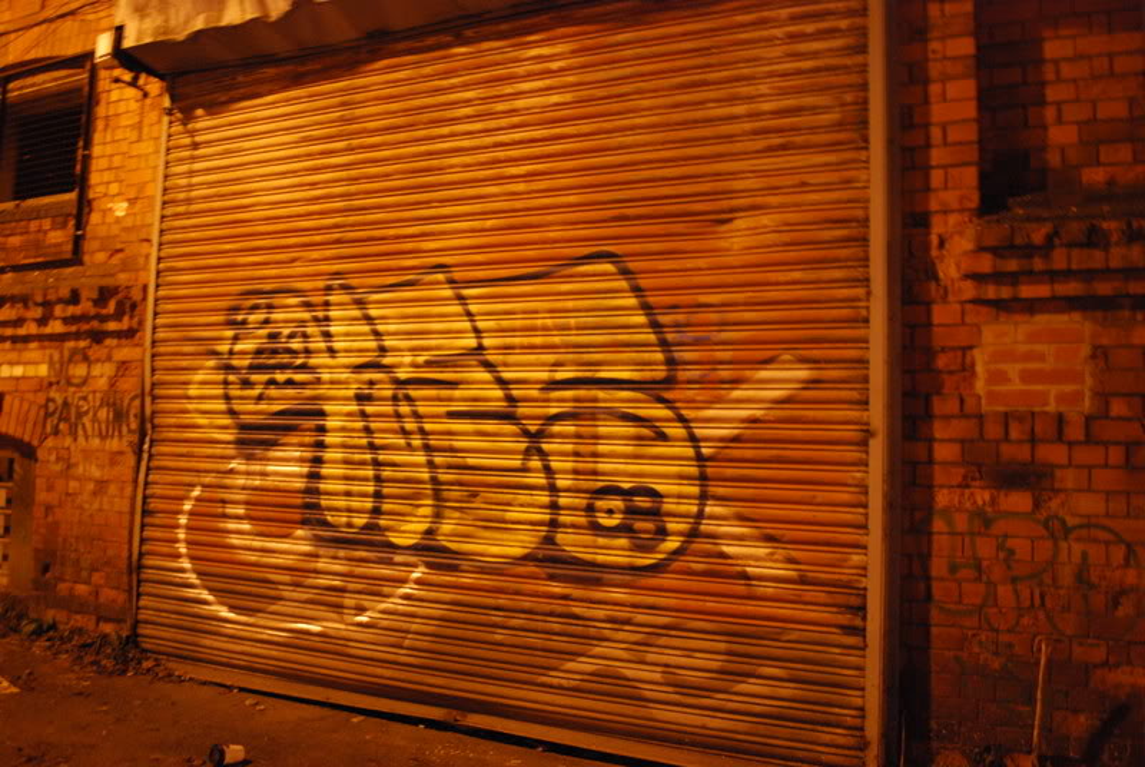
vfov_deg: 48.1
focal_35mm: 27
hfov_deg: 67.3
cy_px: 384
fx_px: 860
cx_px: 572
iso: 1600
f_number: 3.5
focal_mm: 18
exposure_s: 1/1.6
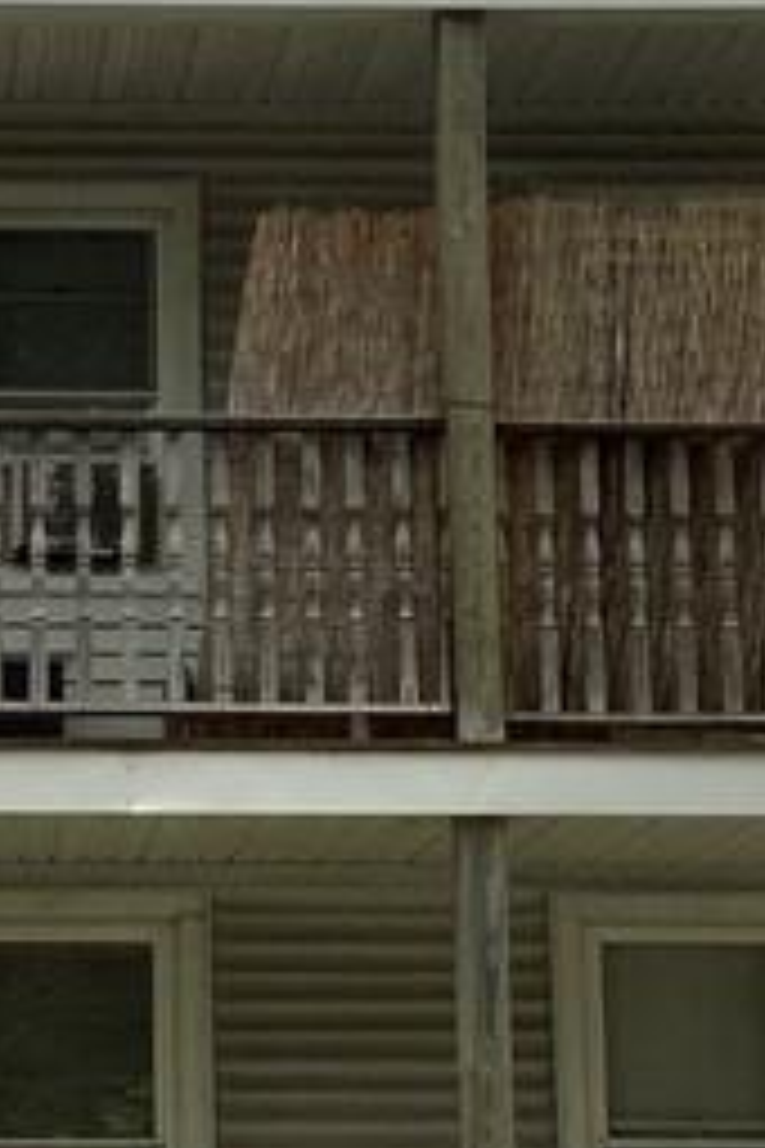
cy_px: 639
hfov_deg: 11.2
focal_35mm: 121
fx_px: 3857
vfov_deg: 16.9
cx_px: -18
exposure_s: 1/2538
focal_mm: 3
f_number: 1.8
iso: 20
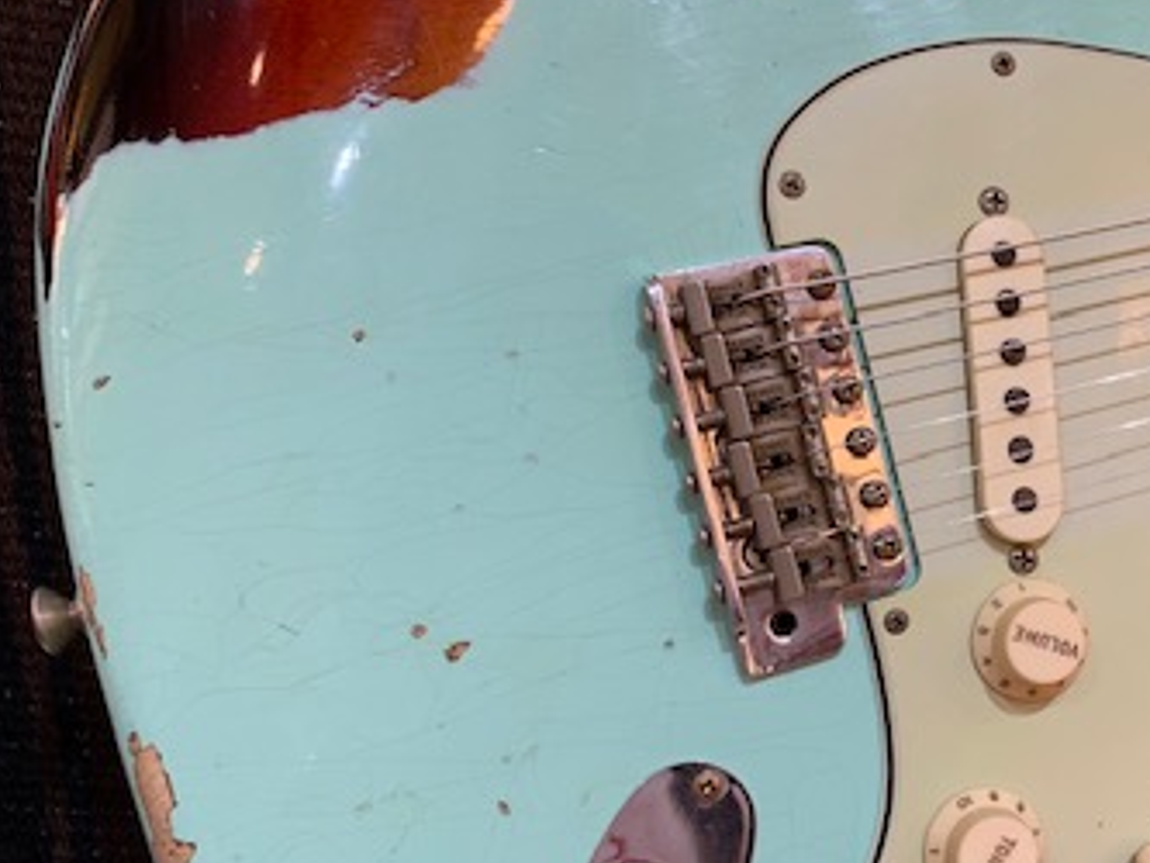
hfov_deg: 35.9
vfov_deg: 29.1
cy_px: 449
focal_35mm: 50
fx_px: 1662
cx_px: 1036
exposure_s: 1/50
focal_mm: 4.25
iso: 64
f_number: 1.8
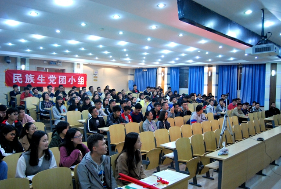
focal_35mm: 33
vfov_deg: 40.2
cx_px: 140
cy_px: 94
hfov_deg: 57.1
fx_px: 258
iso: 1600
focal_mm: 22
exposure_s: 1/30
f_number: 3.8
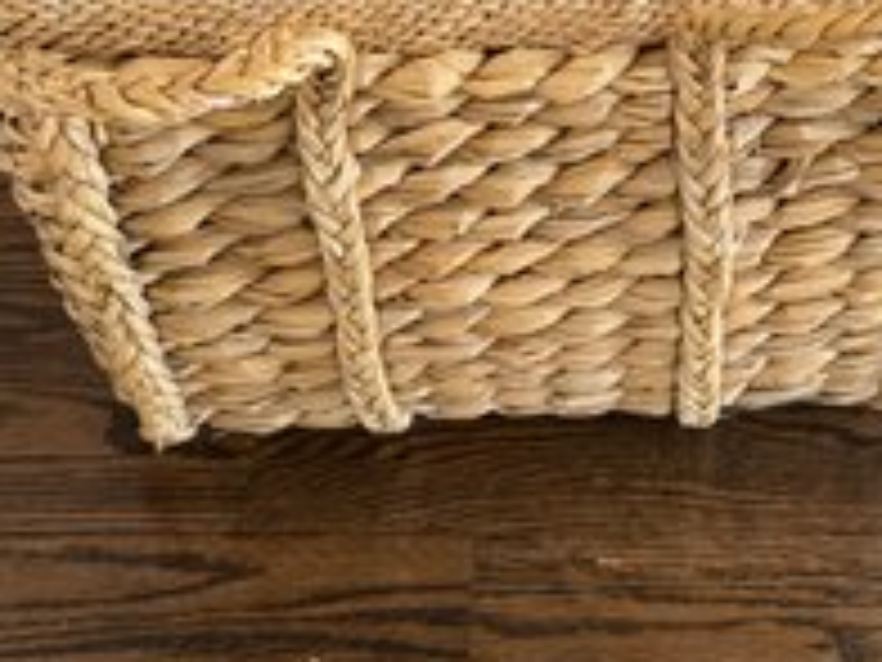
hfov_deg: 44.4
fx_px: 1070
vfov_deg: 33.5
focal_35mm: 42
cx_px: 551
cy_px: 142
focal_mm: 6.76
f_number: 1.78
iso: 400
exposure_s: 1/60
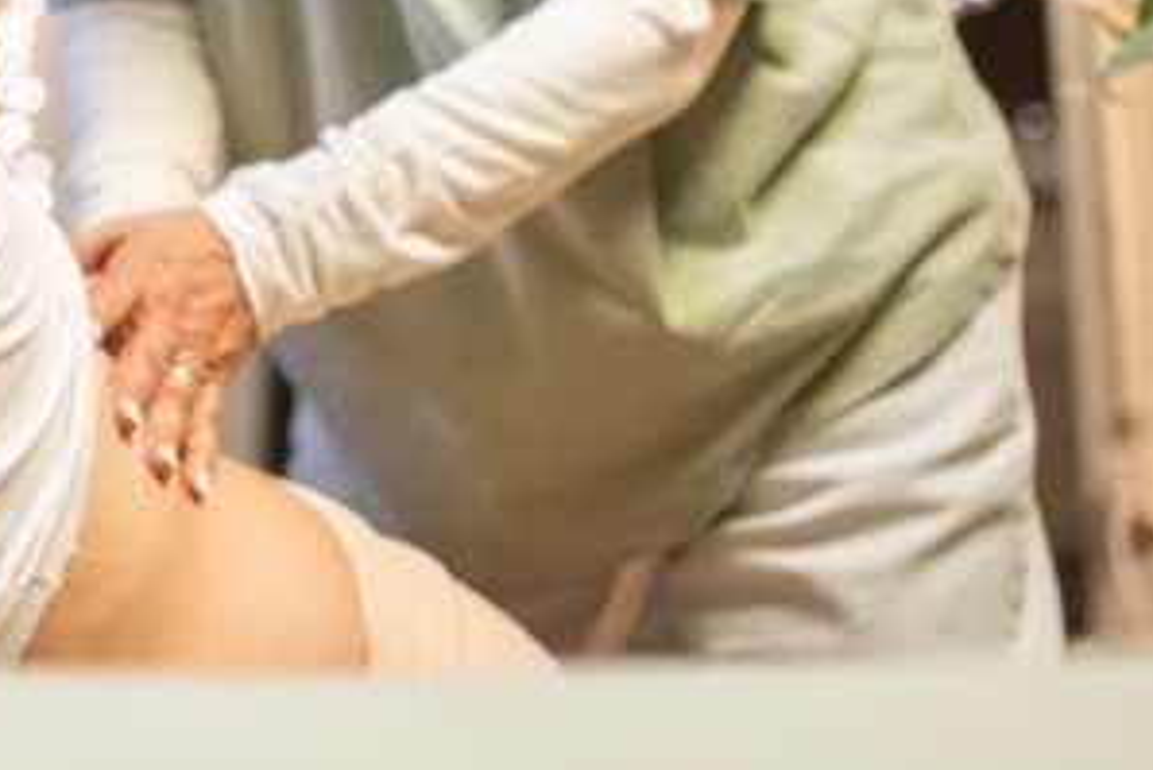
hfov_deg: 20.8
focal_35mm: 94
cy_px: -66
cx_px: -54
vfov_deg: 14.3
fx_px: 3012
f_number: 1.8
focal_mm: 35
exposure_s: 1/125
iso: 640
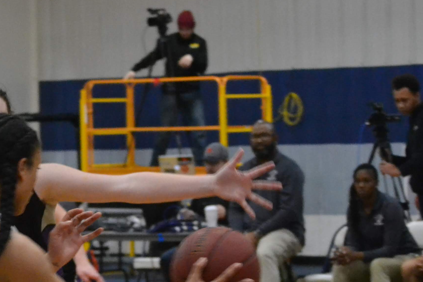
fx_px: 2843
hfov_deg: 8.4
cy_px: 219
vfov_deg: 5.7
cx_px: -61
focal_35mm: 242
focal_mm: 60
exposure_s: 1/250
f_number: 4.2
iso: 3200
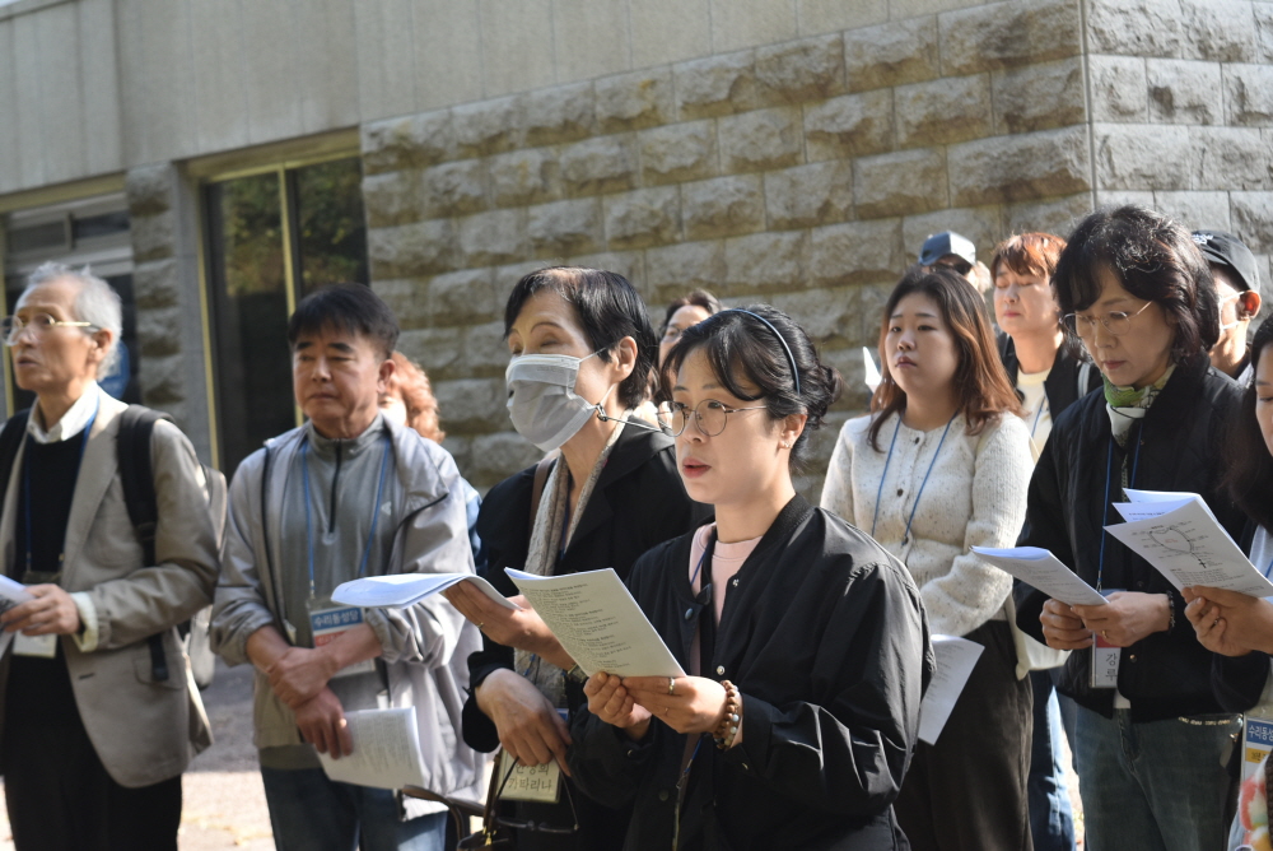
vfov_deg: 17.5
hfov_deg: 26.0
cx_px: 636
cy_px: 426
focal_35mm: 78
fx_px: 2760
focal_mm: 52
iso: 400
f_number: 6.3
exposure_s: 1/160
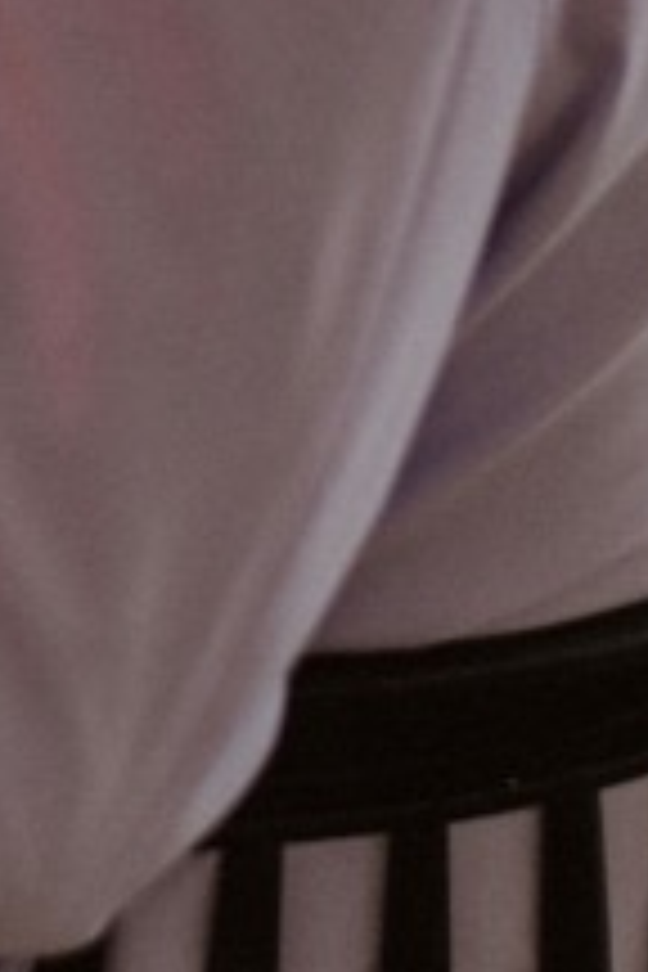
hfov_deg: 5.1
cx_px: -173
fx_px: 7235
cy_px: -565
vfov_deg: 7.5
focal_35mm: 268
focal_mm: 58
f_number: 1.4
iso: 320
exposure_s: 1/250
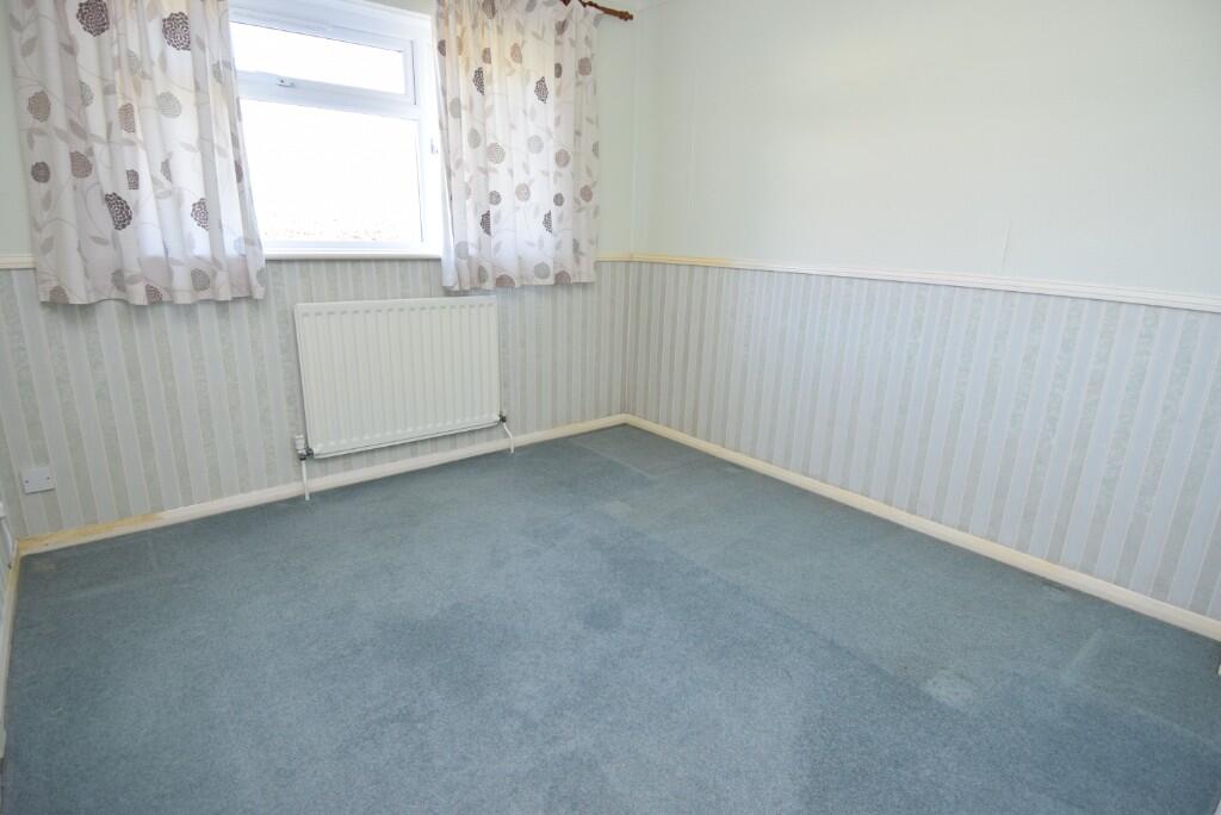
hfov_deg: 90.0
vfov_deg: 67.5
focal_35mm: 18
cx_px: 610
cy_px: 408
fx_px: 611
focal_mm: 12
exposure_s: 1/60
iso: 400
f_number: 4
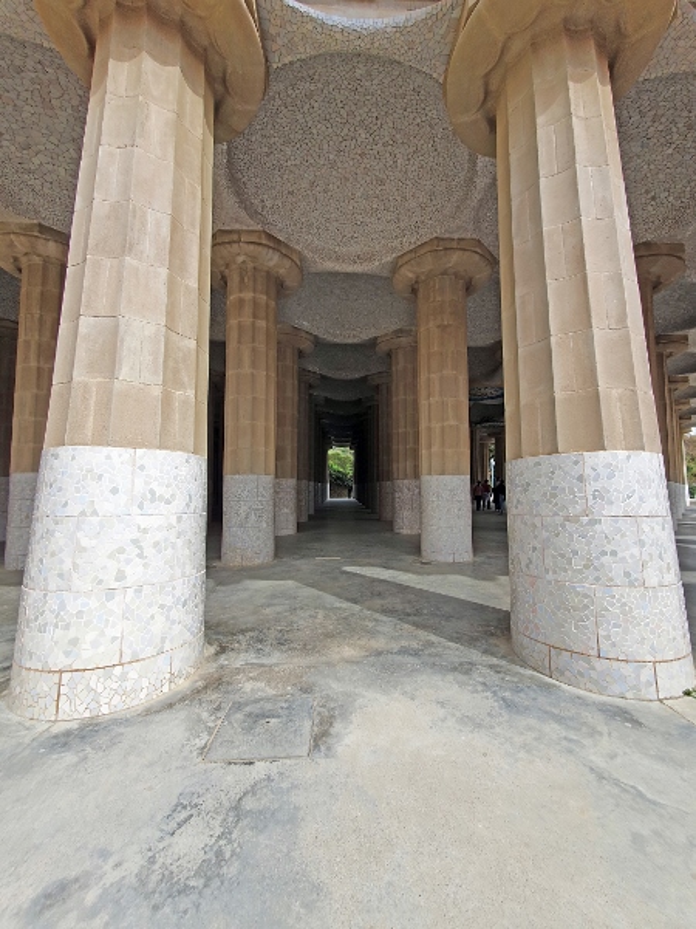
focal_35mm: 13
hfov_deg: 89.9
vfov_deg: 106.2
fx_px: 349
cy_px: 464
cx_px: 348
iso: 50
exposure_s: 1/420
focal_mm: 1.8
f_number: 2.2
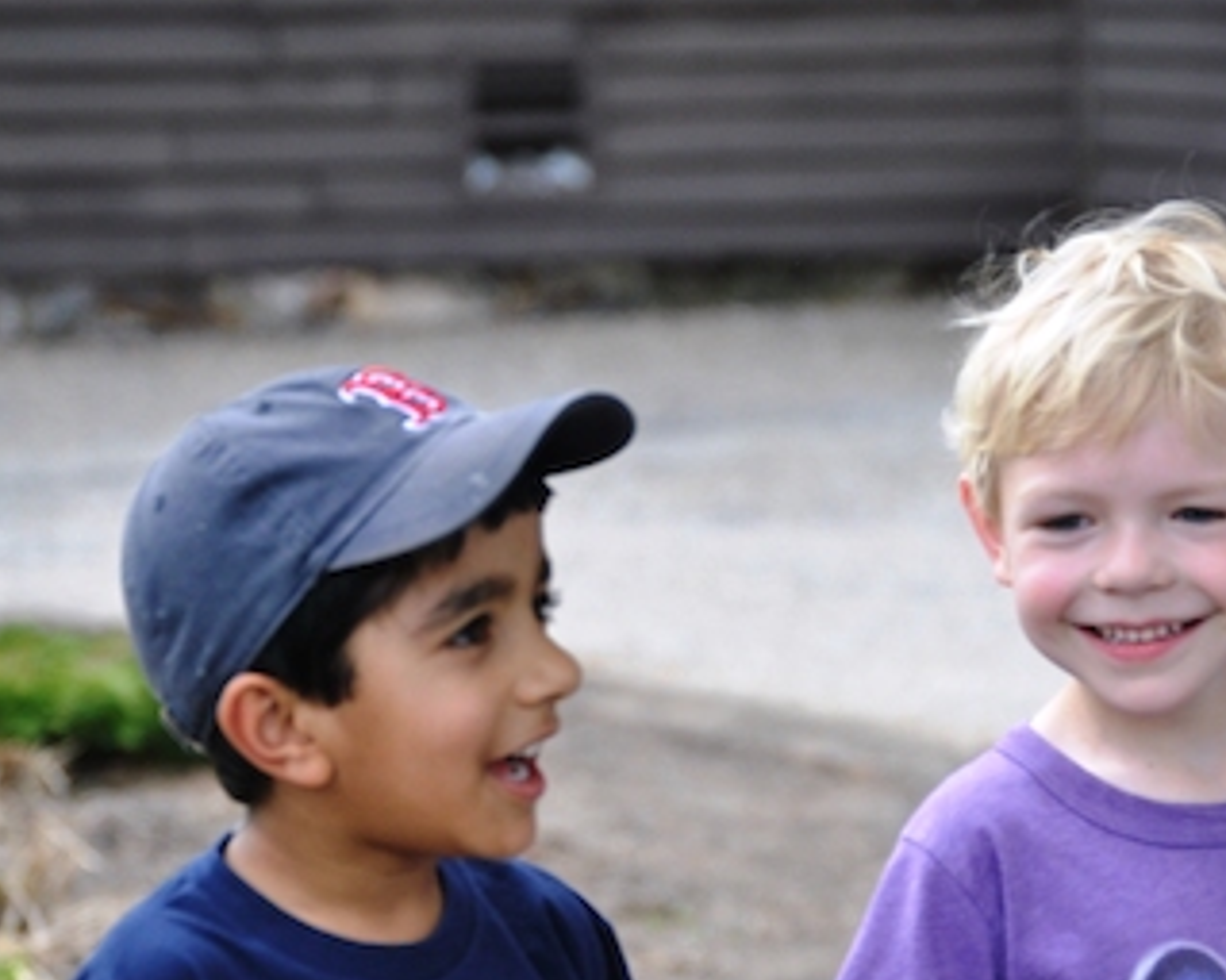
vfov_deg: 5.9
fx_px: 9576
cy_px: 696
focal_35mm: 264
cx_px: 734
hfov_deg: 7.3
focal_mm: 100
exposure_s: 1/400
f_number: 5
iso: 200
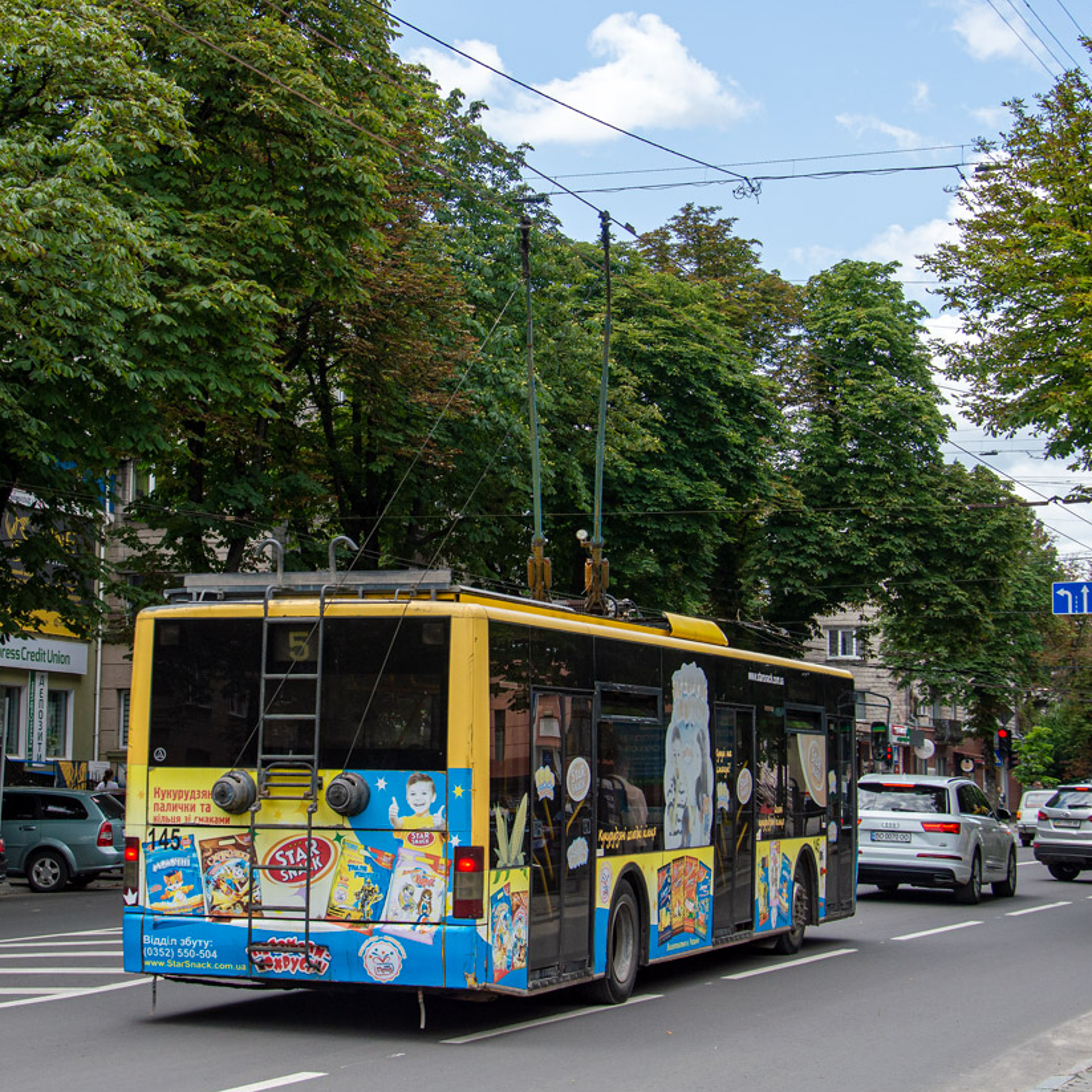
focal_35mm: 58
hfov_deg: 29.4
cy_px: 545
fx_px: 2070
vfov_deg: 29.6
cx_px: 401
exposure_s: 1/640
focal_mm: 30
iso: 200
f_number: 7.1
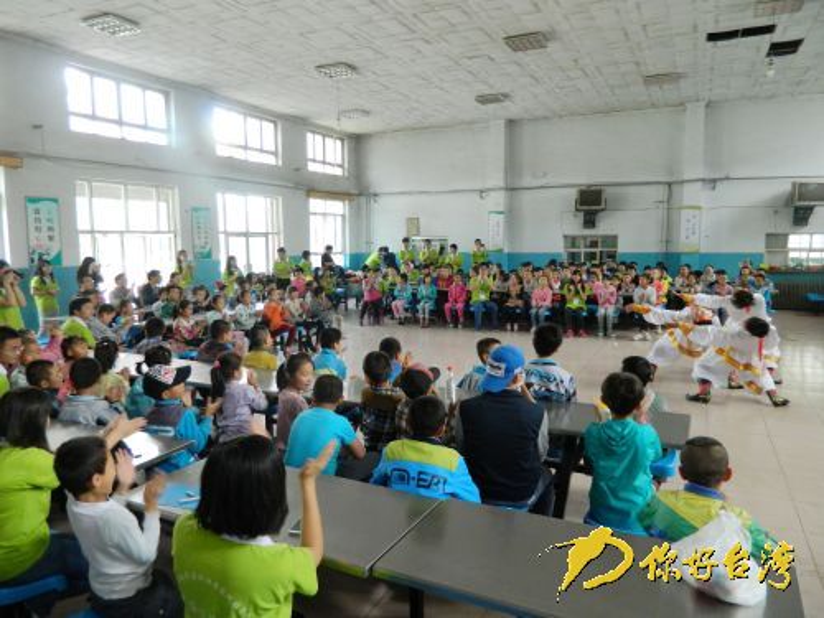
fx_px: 595
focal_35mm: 25
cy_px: 309
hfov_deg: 69.4
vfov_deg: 54.9
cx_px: 412
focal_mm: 4.5
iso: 200
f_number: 3.1
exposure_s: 1/30
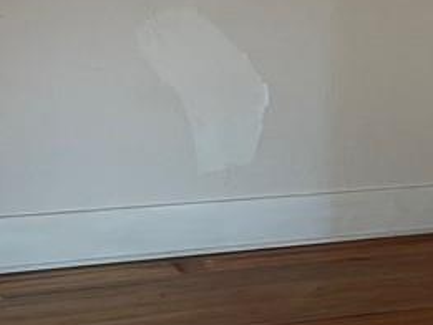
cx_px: 662
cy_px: -46
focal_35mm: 98
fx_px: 1226
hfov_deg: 17.8
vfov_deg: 14.7
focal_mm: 5.1
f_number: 1.6
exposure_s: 1/120
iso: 50
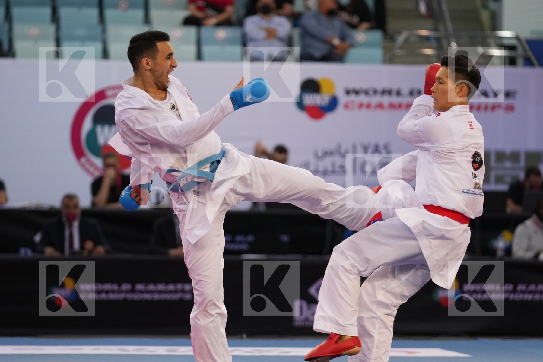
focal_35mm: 259
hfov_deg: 8.0
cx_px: 272
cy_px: 181
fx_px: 3906
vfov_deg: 5.3
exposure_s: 1/1000
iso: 2000
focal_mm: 173
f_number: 2.8
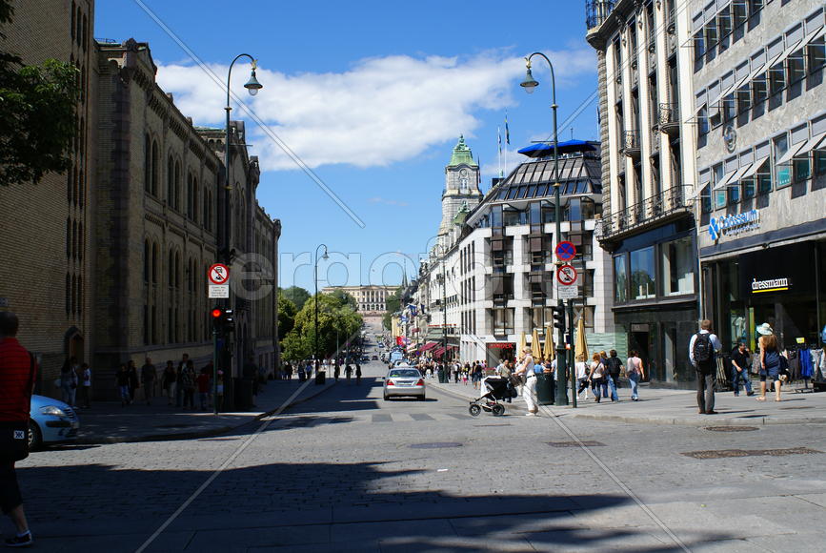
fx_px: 896
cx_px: 413
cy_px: 276
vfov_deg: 34.3
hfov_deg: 49.5
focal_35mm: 39
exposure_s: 1/250
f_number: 10
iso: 100
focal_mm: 26
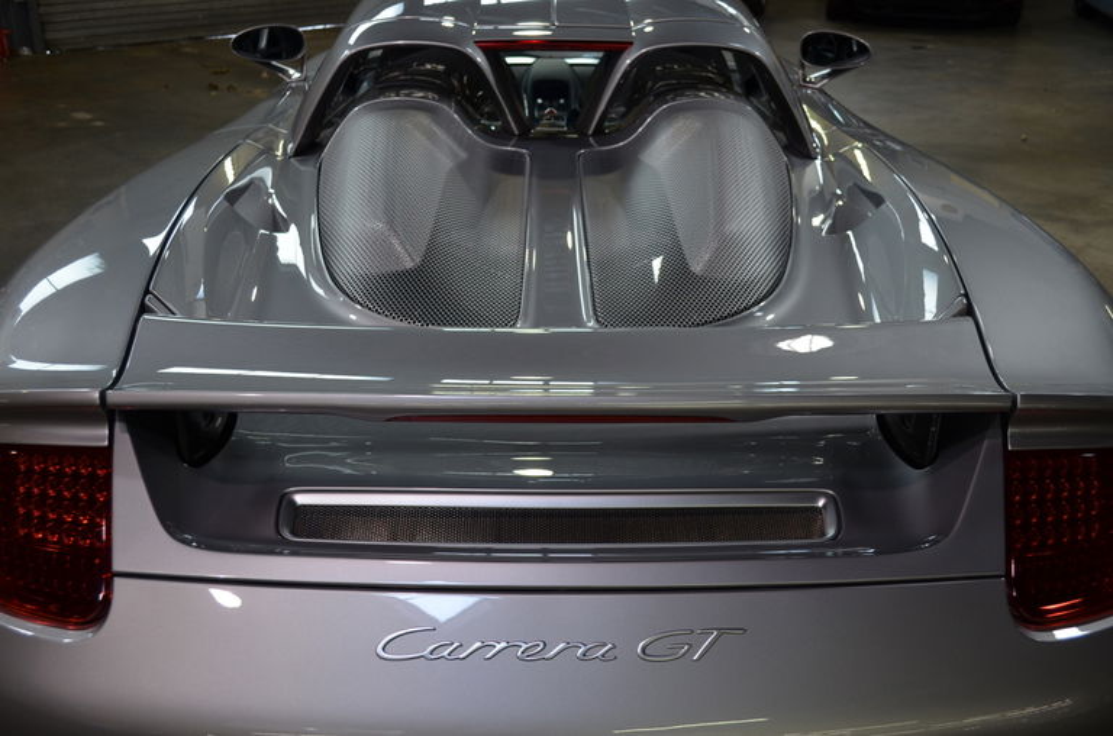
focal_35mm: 36
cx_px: 556
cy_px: 368
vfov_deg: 36.7
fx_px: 1110
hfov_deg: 53.2
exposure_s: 1/60
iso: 450
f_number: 4
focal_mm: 24
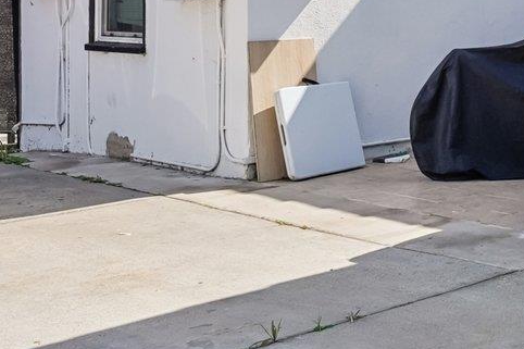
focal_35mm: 68
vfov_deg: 19.3
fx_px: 989
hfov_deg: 24.0
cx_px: 765
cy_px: -19
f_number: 8
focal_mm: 16
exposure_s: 1/800
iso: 400
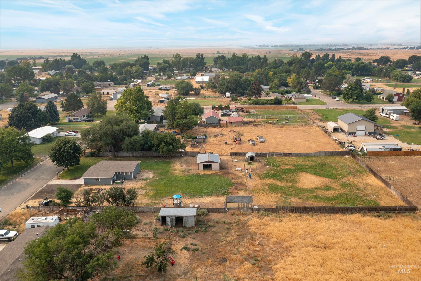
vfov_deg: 46.4
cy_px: 140
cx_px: 210
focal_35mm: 28
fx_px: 327
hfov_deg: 65.5
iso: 100
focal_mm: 10.26
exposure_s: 1/640
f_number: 5.6
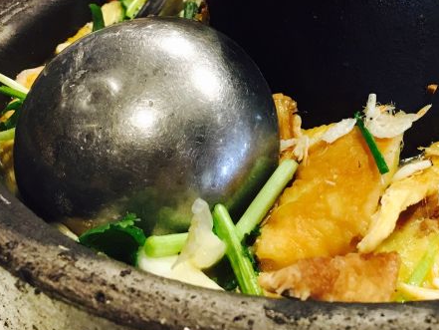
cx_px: 343
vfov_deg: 31.3
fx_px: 584
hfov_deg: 39.8
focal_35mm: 46
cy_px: 108
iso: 200
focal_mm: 4.15
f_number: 2.2
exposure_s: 1/25
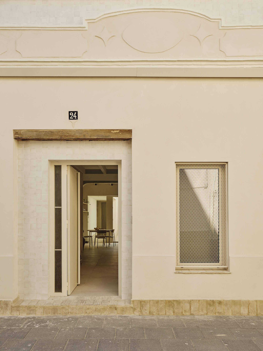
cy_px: 176
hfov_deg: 48.2
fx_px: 294
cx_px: 132
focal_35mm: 29
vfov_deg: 61.7
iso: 400
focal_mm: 36.3
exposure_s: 1/200
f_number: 7.1
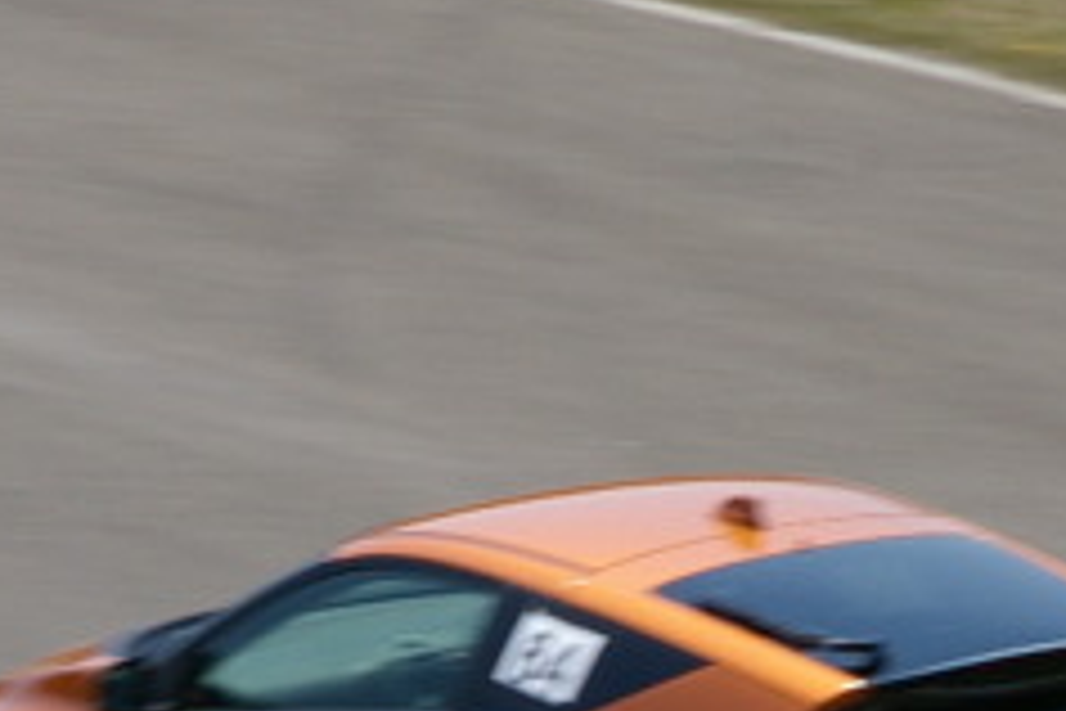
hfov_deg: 2.4
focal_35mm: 843
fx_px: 24960
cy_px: 752
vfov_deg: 1.6
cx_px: 733
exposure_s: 1/125
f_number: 16
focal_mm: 130
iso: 200
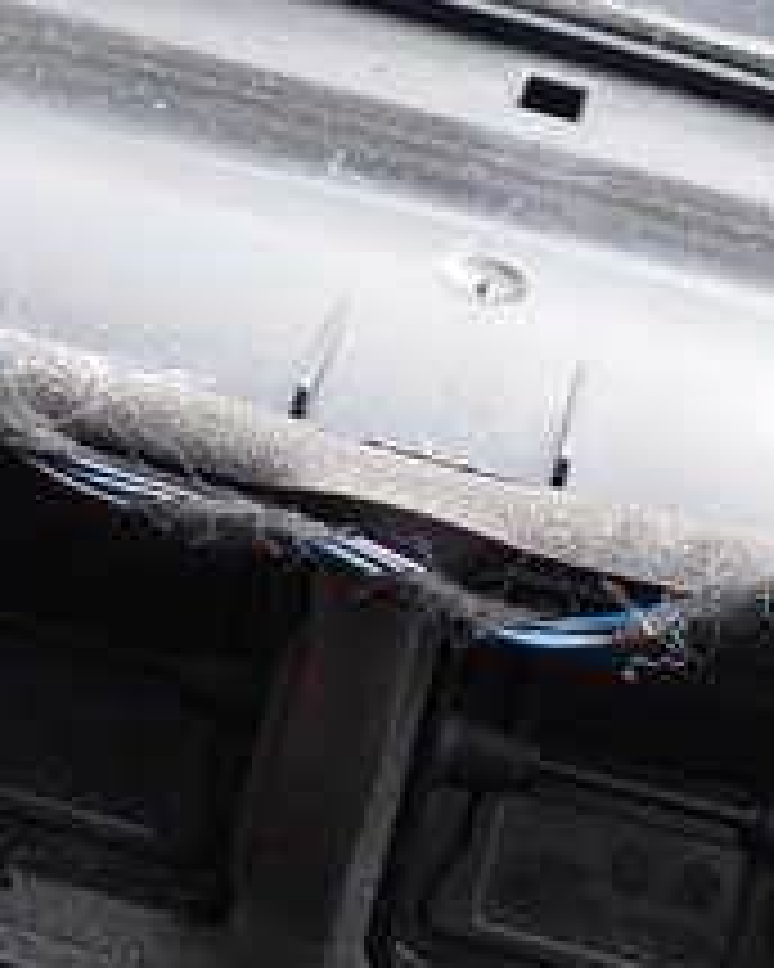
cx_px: 522
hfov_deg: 22.4
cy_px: 329
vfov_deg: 27.7
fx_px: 1947
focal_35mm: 68
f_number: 2.8
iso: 100
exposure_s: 1/125
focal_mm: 4.5
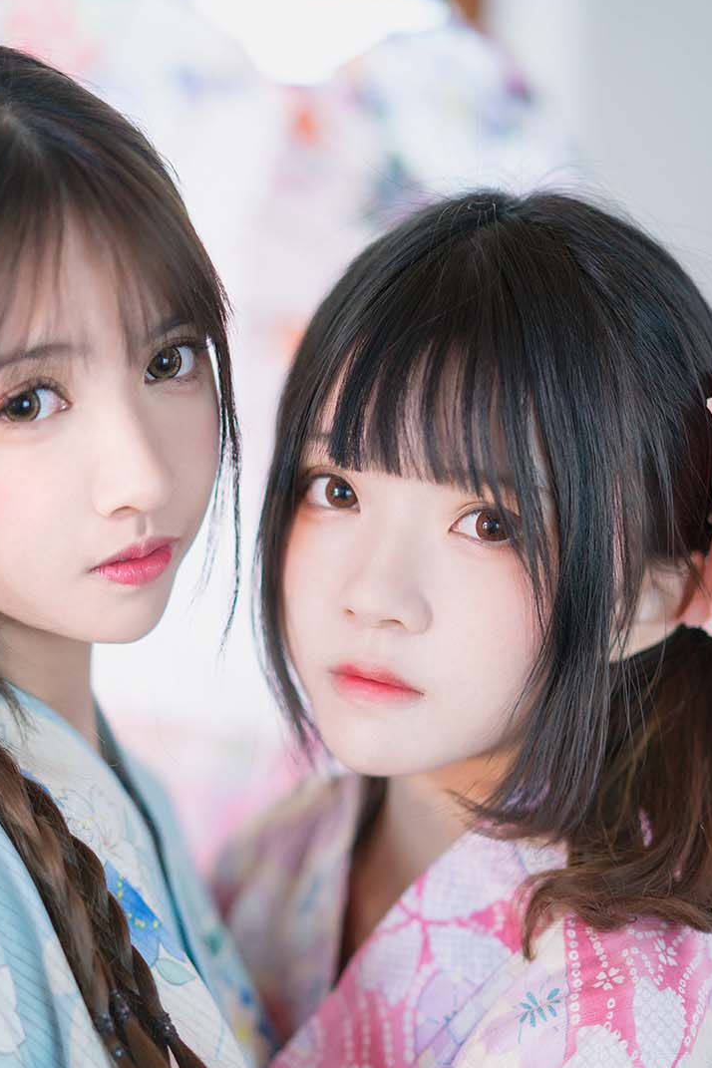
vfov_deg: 28.6
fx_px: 2077
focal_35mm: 70
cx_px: 247
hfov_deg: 19.4
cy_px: 738
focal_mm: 50
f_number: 1.4
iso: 400
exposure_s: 1/125
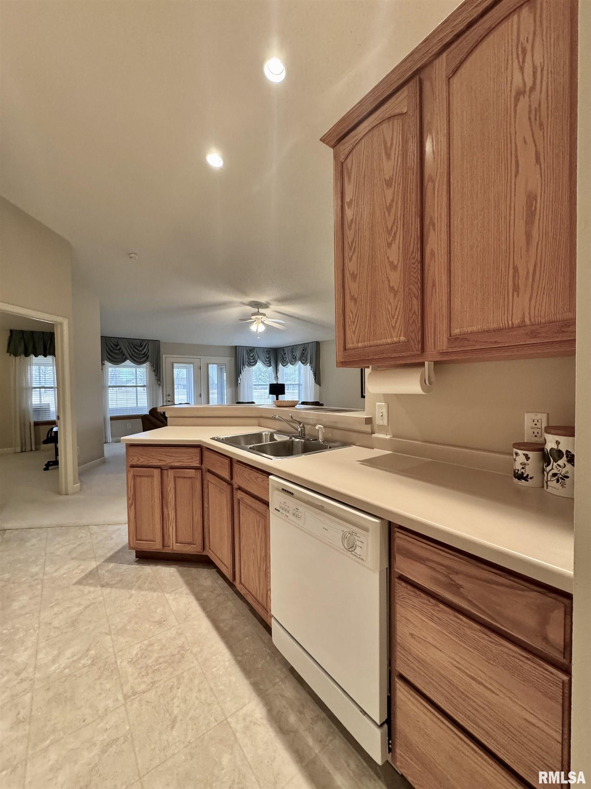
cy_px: 394
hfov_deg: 85.7
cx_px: 296
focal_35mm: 14
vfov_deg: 102.1
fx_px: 319
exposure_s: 1/120
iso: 320
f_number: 2.2
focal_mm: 2.22
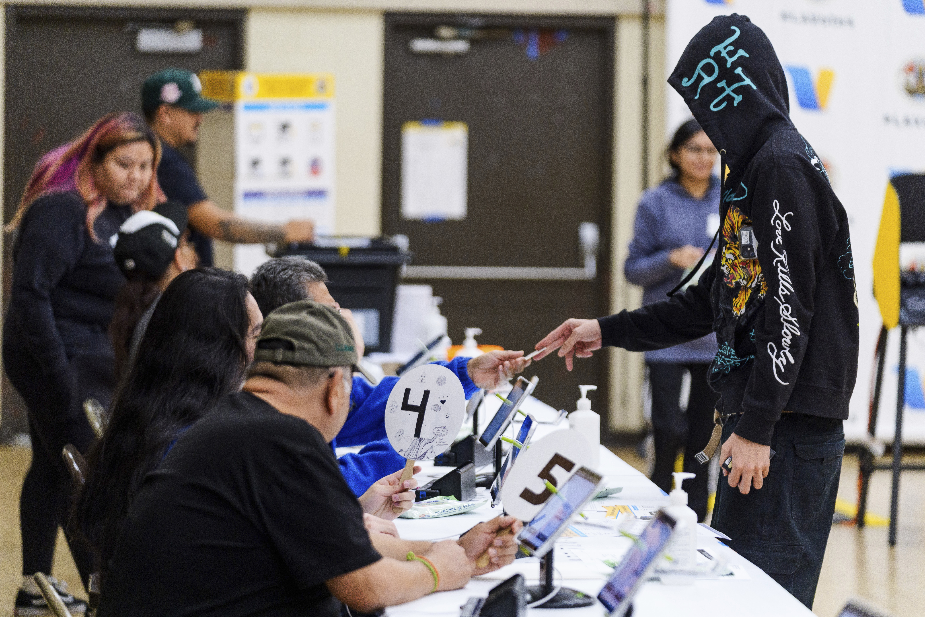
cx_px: 462
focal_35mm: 136
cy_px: 308
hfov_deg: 15.1
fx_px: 3494
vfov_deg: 10.1
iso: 1600
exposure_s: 1/160
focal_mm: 136
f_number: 2.8
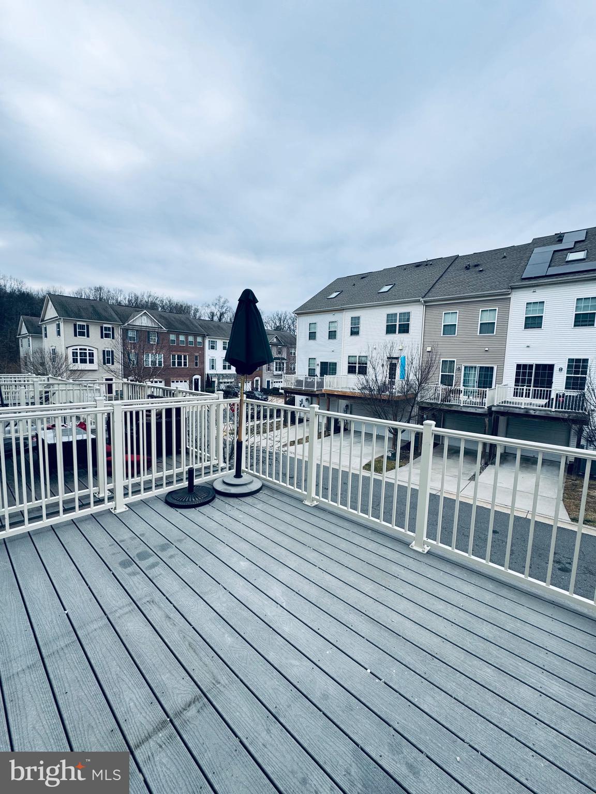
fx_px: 321
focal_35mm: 14
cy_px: 397
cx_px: 298
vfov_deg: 102.1
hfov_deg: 85.7
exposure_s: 1/868
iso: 40
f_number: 2.2
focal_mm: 2.22
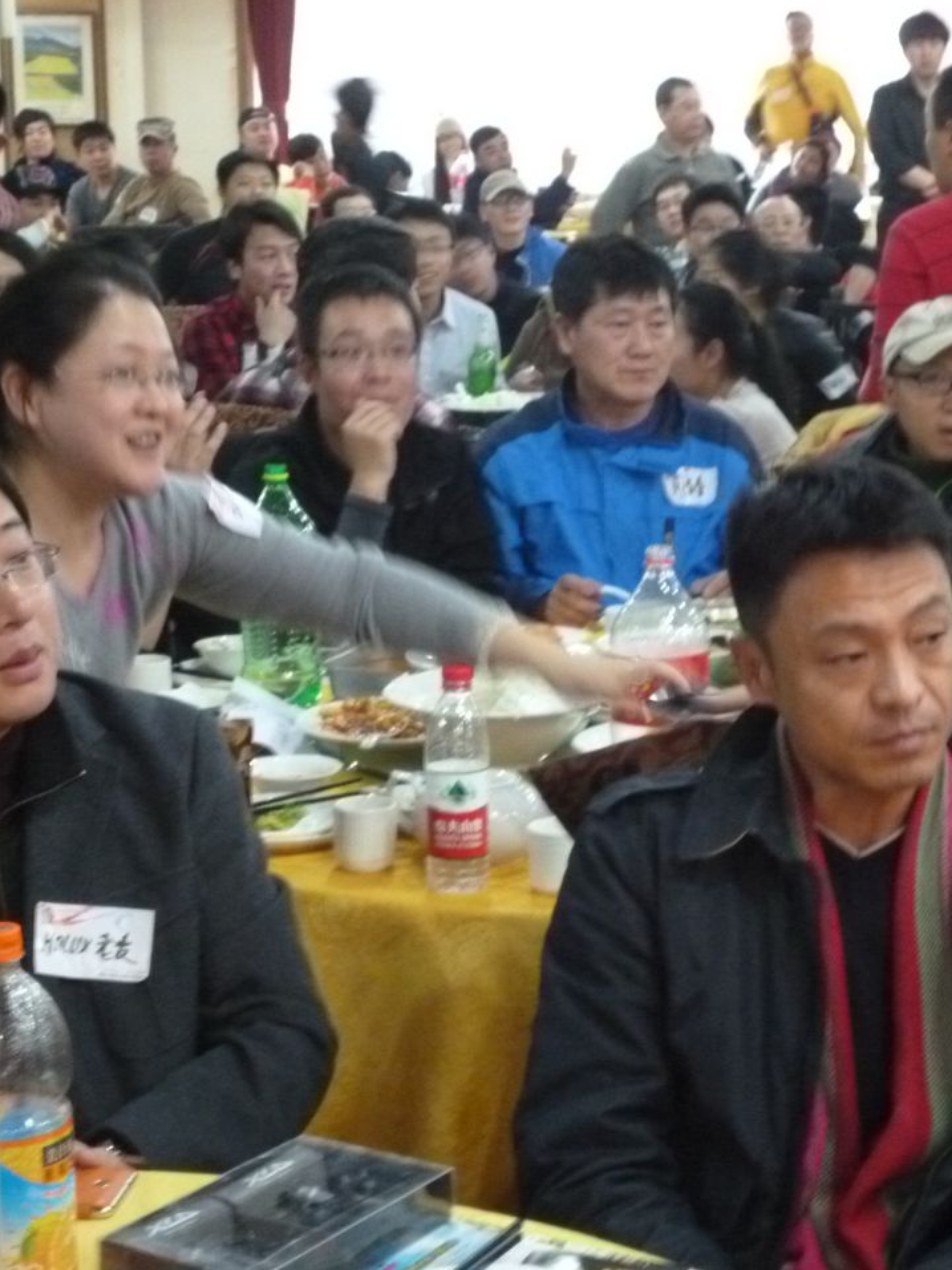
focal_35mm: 75
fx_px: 2750
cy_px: 634
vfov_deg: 26.0
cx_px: 594
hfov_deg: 19.6
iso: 1000
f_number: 4.4
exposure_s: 1/10
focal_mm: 10
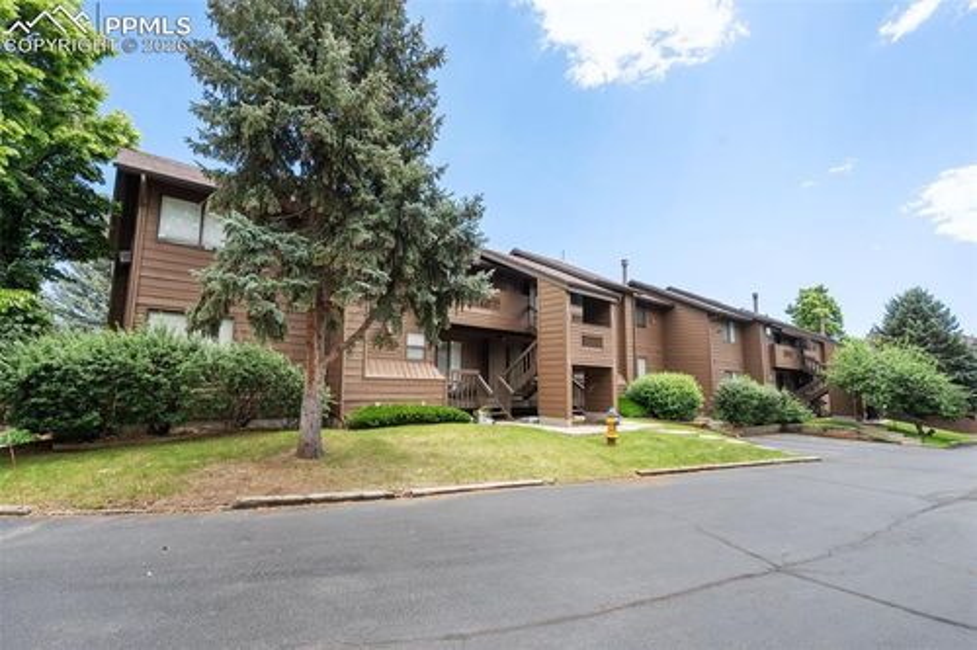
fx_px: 434
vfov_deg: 73.7
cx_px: 488
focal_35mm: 16
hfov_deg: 96.8
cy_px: 325
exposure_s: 1/250
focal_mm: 16
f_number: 6.7
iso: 500
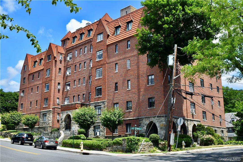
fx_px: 253
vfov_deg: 35.5
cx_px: 122
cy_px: 81
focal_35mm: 38
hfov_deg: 51.3
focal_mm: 25
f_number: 10
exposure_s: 1/400
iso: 200
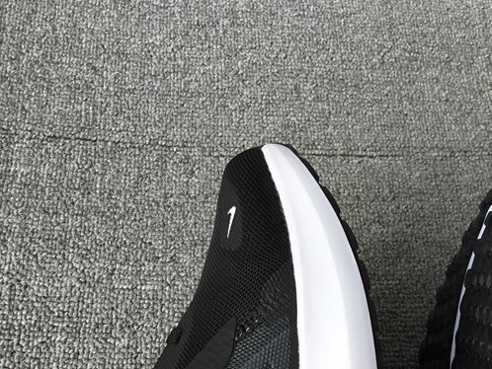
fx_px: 796
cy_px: 298
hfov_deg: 34.1
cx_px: 320
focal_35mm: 56
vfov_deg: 25.6
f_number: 2.4
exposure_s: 1/342
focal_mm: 3.3
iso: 25
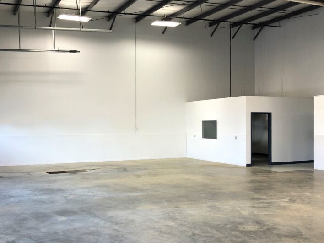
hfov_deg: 46.5
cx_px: 126
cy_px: 136
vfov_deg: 35.9
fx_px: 374
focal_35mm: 40
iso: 25
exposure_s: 1/30
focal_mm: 3.99
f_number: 1.8
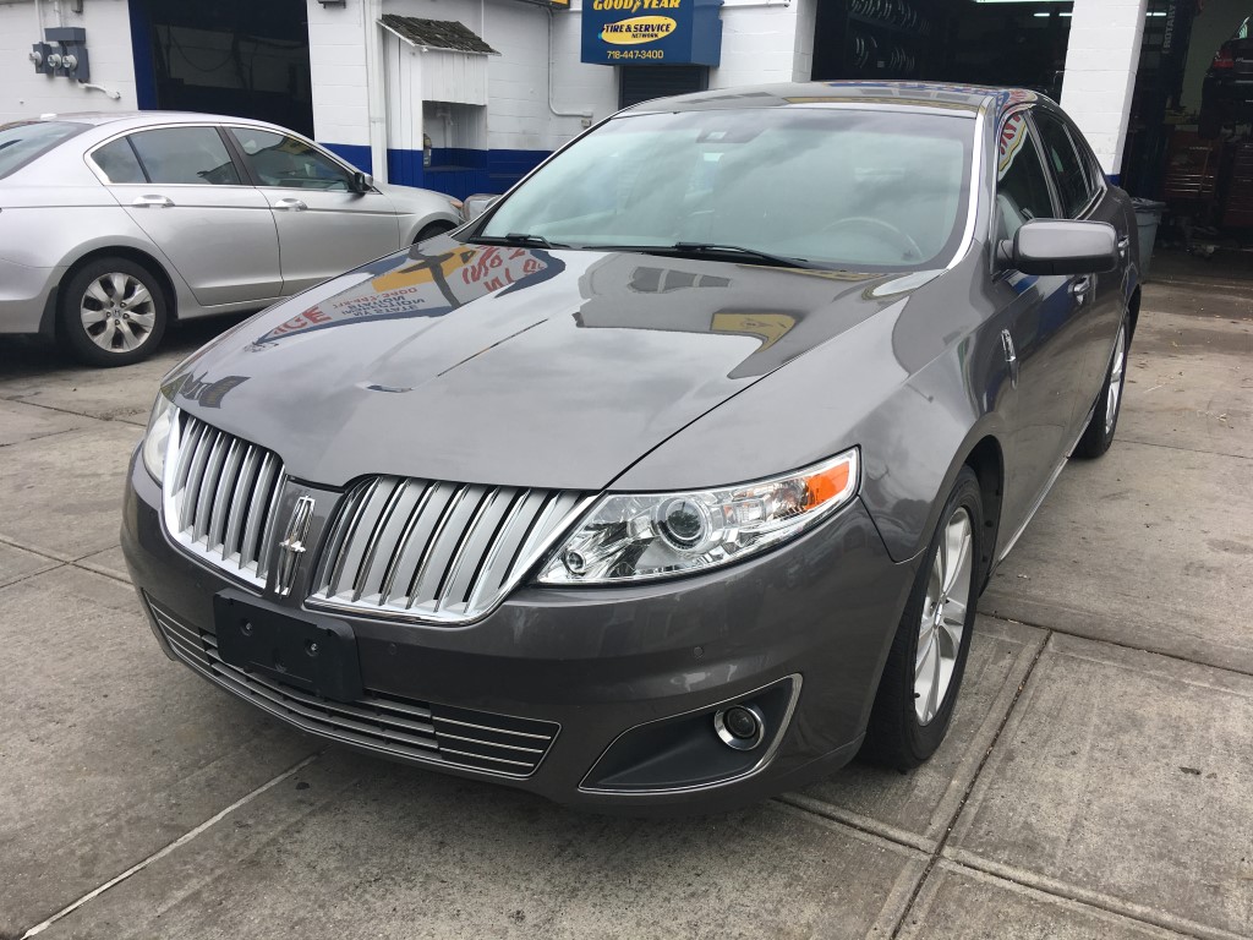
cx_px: 626
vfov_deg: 48.2
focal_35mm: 29
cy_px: 470
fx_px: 1050
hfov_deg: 61.7
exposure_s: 1/409
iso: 25
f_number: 2.2
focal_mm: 4.15
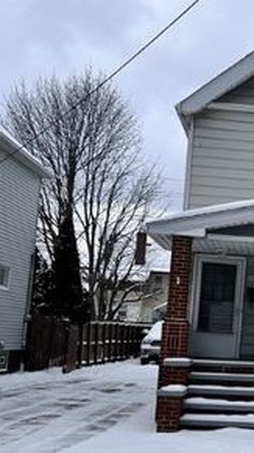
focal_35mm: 65
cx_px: 346
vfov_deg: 32.3
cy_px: 272
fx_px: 781
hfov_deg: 17.2
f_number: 1.5
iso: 50
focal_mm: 5.7
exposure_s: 1/4444
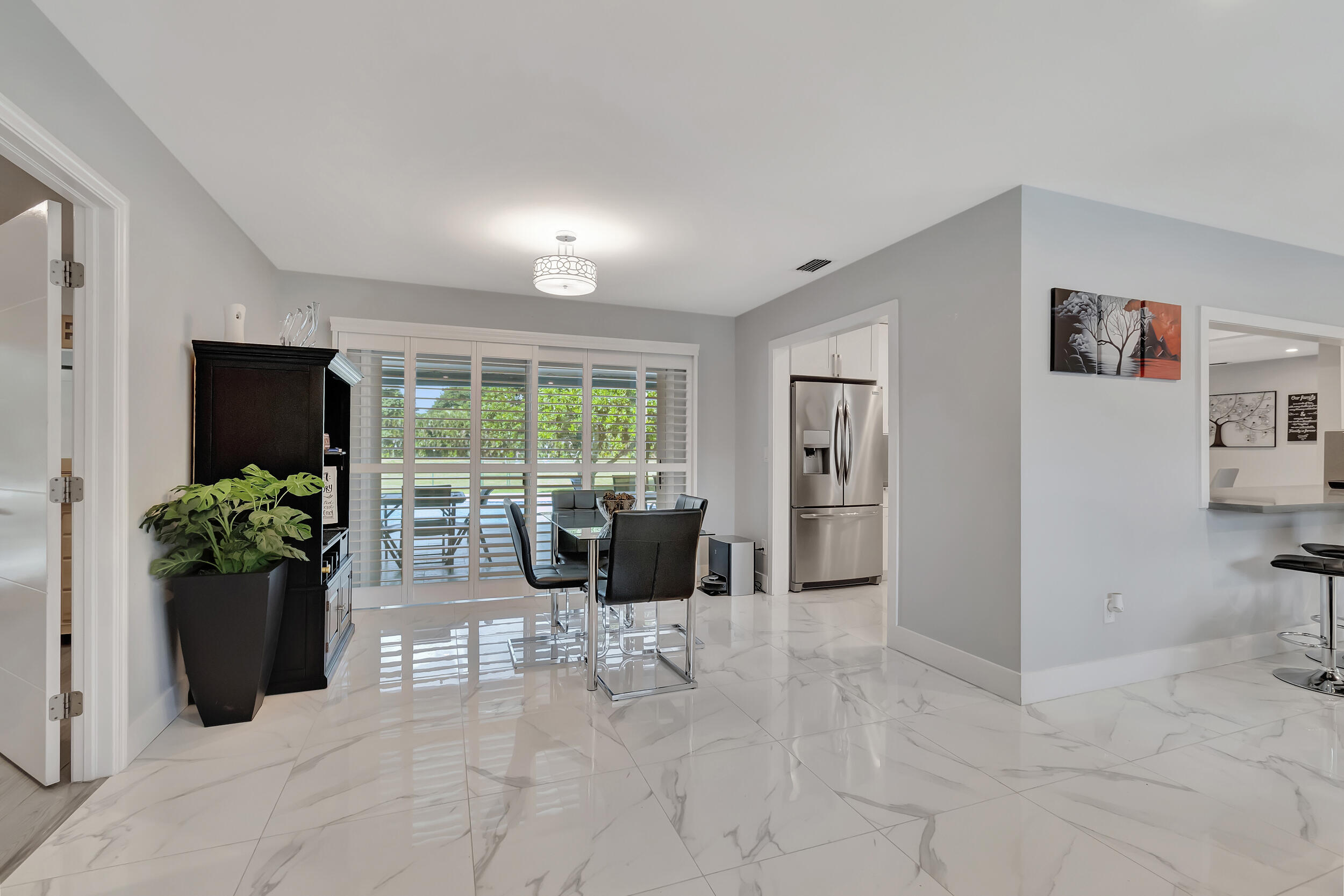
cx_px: 672
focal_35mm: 15
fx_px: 560
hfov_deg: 100.4
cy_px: 448
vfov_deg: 77.3
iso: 1250
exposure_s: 1/15
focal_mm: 10
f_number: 8
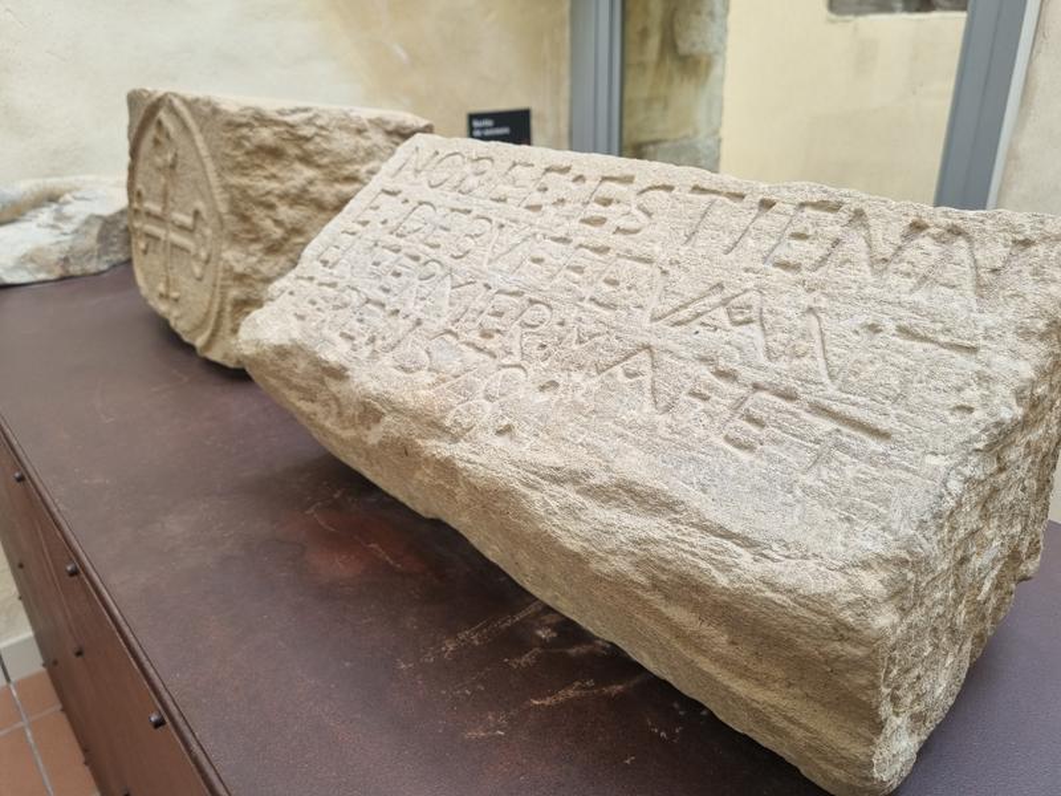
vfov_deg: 53.1
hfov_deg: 67.3
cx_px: 530
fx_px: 797
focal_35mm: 26
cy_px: 398
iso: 50
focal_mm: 5.4
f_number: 1.8
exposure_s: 1/101
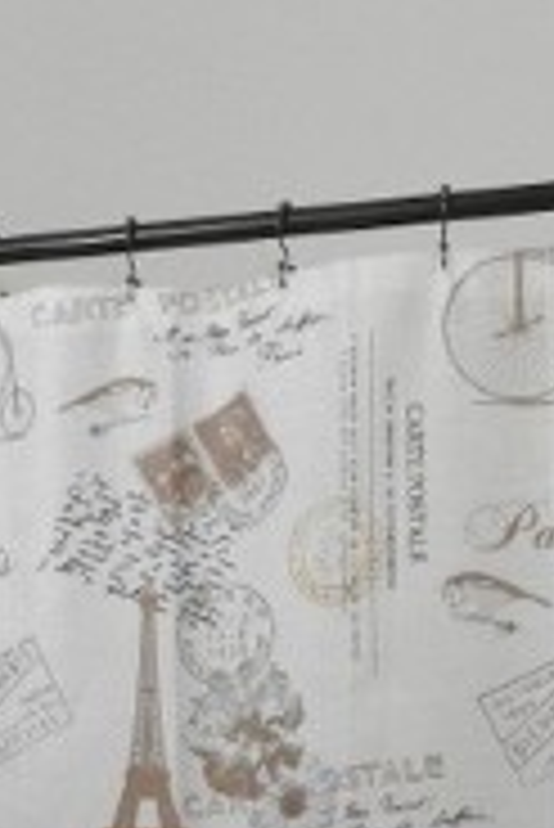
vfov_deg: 19.3
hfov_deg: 13.1
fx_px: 2396
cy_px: 752
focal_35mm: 104
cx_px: 68
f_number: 3.3
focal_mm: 4.3
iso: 180
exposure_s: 1/30
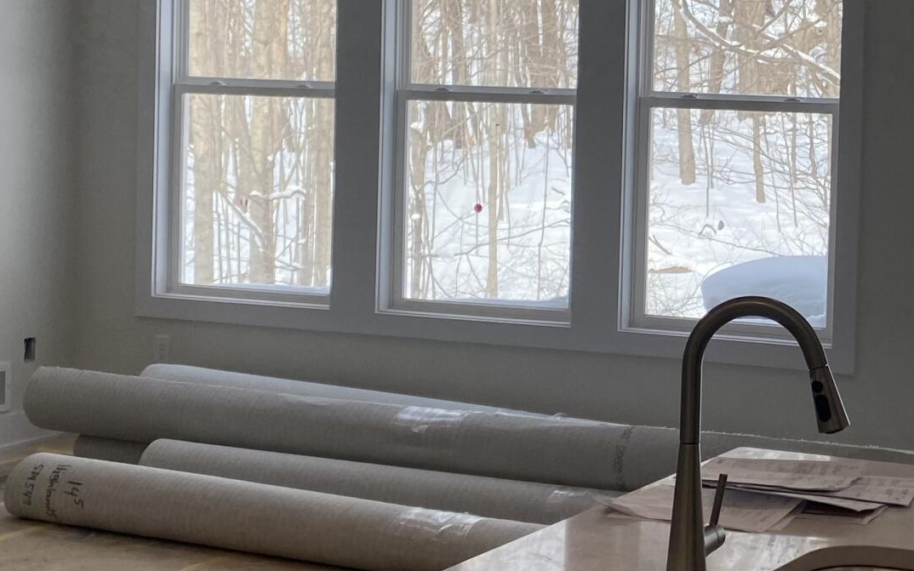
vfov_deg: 16.9
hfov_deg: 25.9
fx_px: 1918
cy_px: 161
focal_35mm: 77
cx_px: 838
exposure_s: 1/295
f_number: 1.8
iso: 32
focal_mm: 4.25
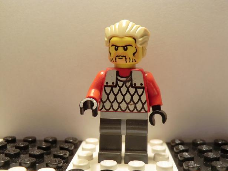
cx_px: 114
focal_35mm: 40
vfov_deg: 35.9
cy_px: 86
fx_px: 263
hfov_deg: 46.8
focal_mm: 7.1
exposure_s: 1/60
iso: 320
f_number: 3.8
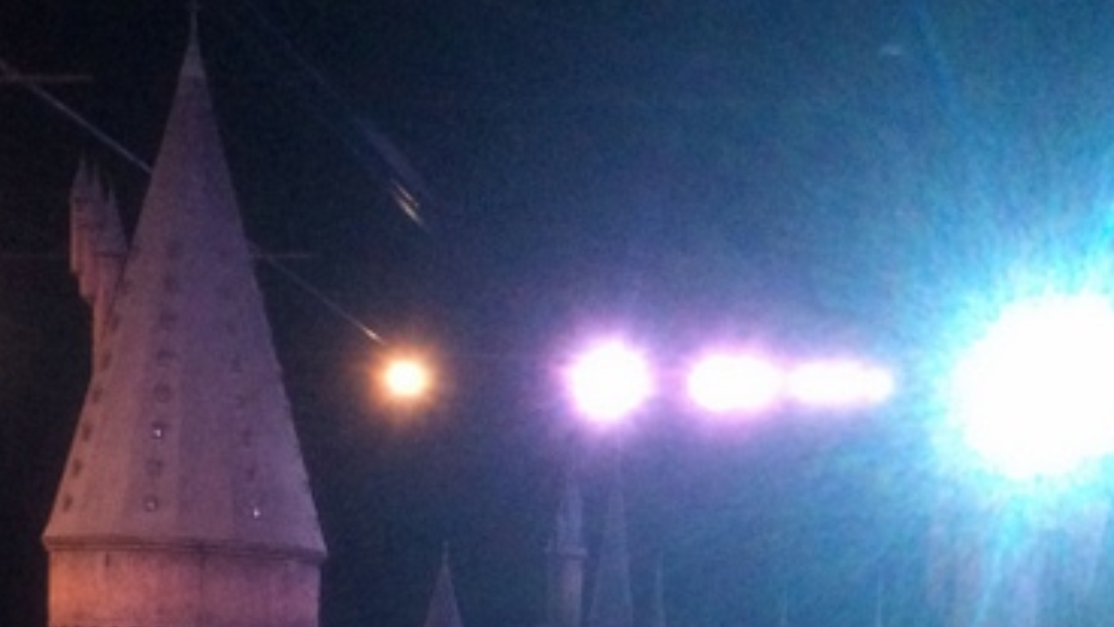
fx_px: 2097
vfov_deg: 16.0
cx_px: 599
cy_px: 848
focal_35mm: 71
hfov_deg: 29.7
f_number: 2.2
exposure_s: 1/30
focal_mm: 4.12
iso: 250
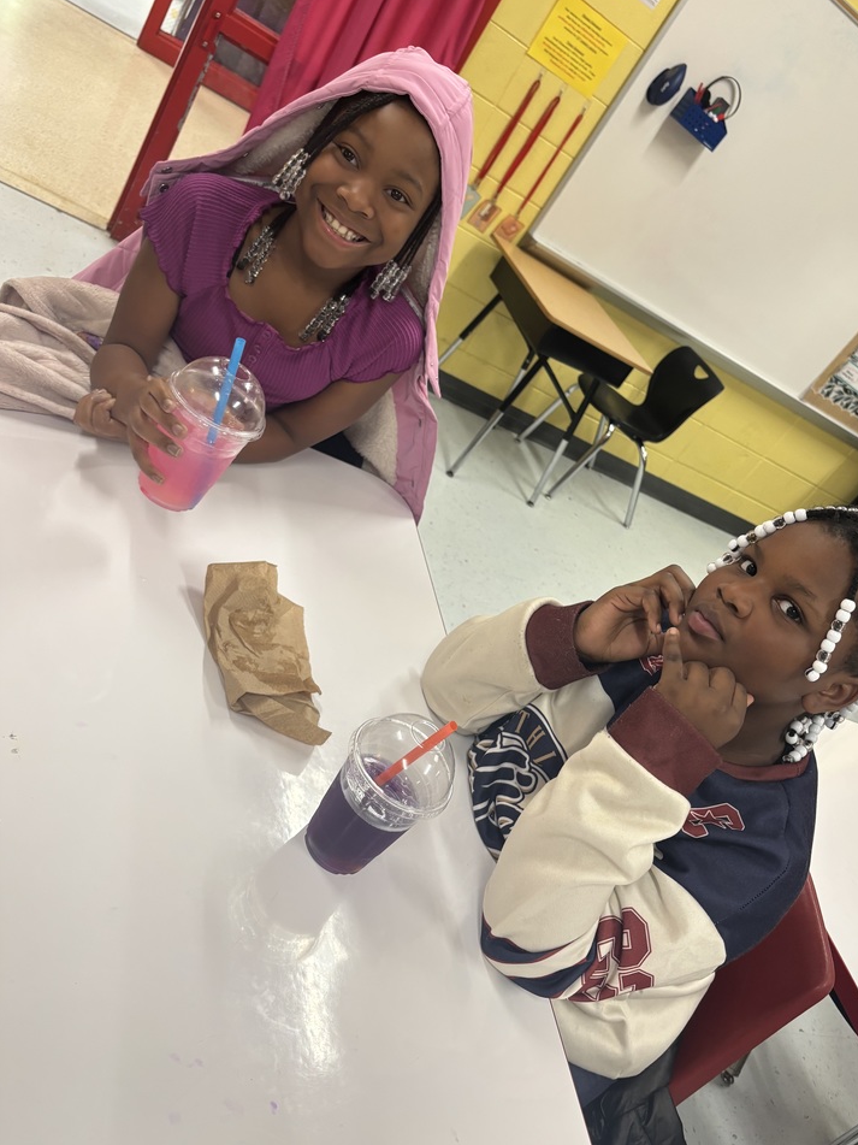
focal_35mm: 28
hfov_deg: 49.7
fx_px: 926
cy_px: 548
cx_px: 457
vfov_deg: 63.4
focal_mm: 5.96
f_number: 1.6
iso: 160
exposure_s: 1/60
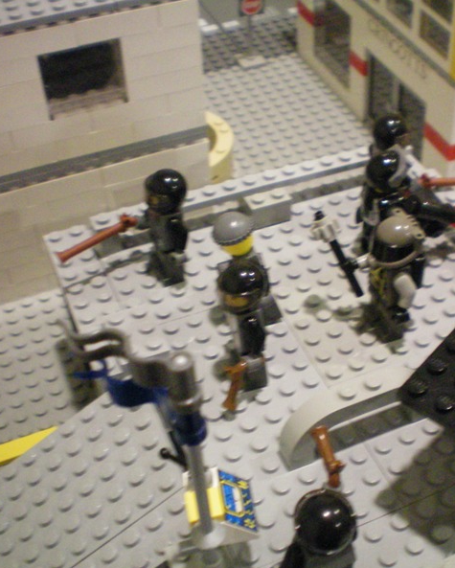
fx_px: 841
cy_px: 286
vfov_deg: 37.3
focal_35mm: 50
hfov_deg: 29.9
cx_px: 326
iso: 400
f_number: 3.1
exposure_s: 1/15
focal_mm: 6.3
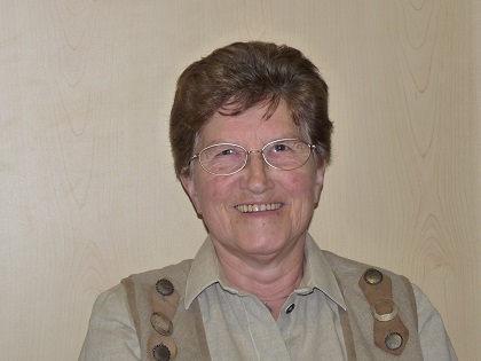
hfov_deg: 16.6
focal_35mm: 119
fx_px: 1654
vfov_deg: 12.5
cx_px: 240
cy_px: 180
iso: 160
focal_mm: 14.9
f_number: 3.4
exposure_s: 1/40
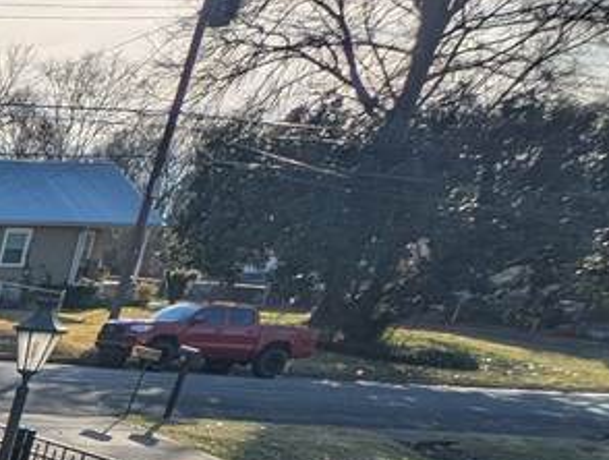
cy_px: 690
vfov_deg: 22.9
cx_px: -589
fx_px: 917
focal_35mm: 52
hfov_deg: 19.8
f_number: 1.95
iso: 37
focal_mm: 2.23
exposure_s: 1/4016
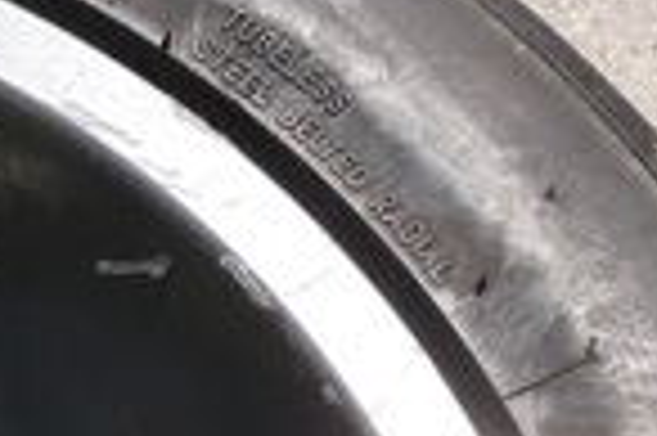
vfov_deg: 6.6
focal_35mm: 201
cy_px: 908
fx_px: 3664
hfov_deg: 9.7
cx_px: -536
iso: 160
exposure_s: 1/320
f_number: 5.6
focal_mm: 7.9
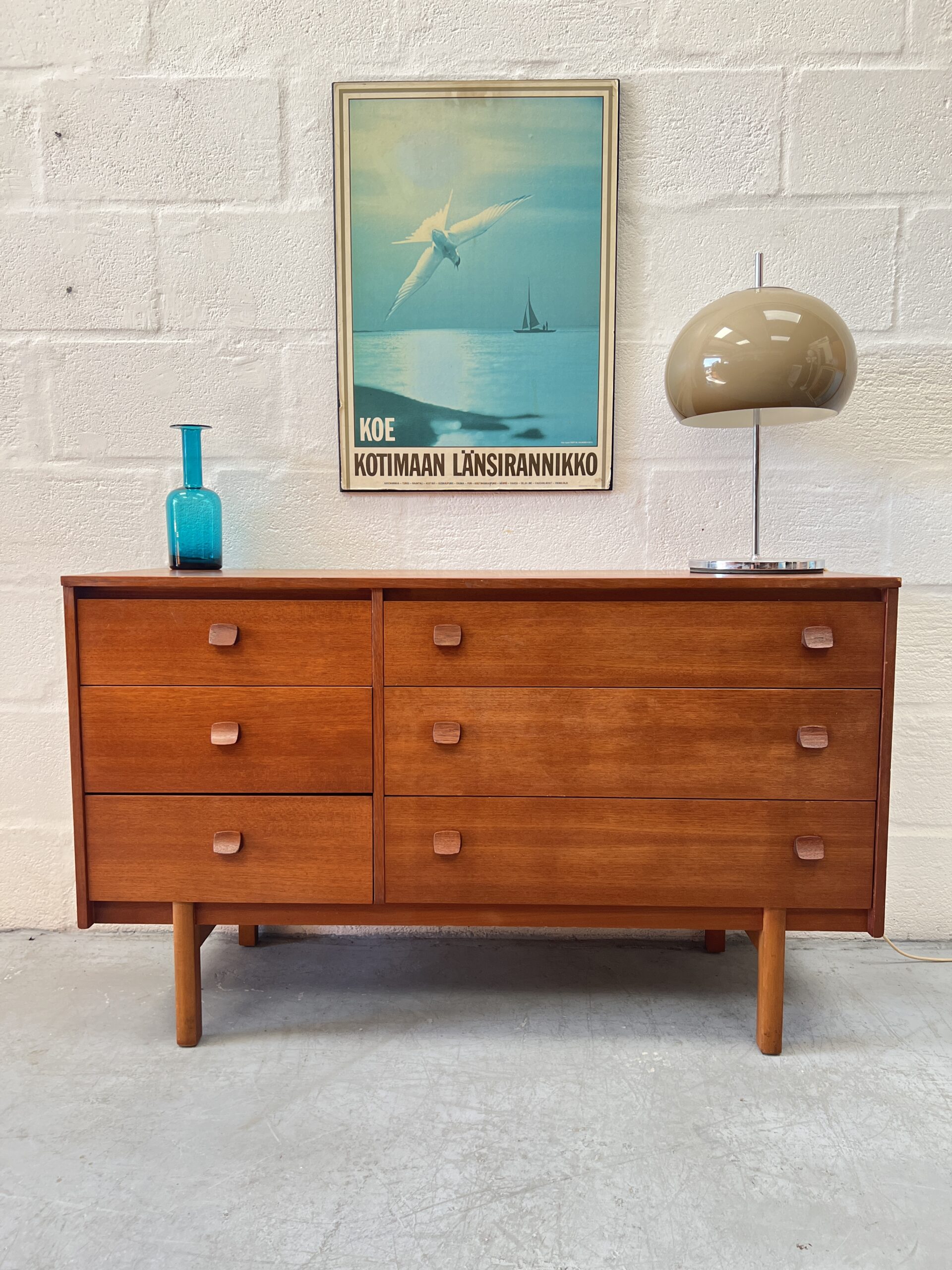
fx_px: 953
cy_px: 635
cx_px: 476
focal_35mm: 26
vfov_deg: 67.3
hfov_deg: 53.1
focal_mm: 5.7
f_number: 1.5
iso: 125
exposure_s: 1/121
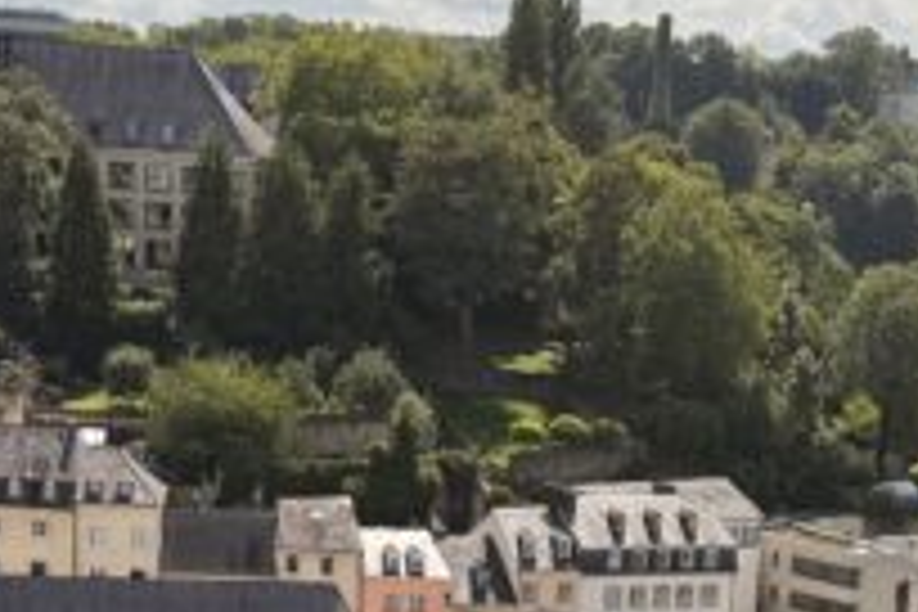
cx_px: 621
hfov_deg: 21.6
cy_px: 666
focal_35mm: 94
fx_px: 2397
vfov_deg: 14.2
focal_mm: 6.76
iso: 100
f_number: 1.78
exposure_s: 1/5714
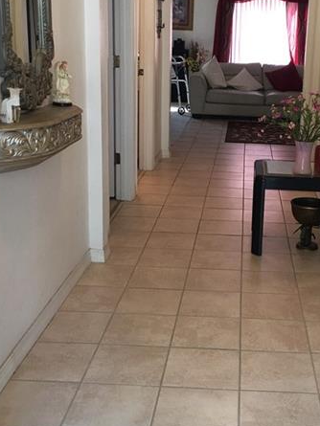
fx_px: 616
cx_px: 237
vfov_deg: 38.1
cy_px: 187
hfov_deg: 28.7
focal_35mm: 50
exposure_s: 1/15
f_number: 2.2
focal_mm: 4.15
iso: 40
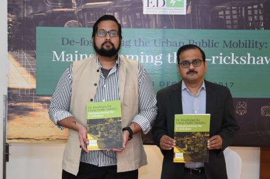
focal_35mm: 68
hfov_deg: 29.7
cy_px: 102
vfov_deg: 20.0
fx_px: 510
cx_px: 143
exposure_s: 1/60
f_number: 4.2
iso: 1250
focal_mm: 30
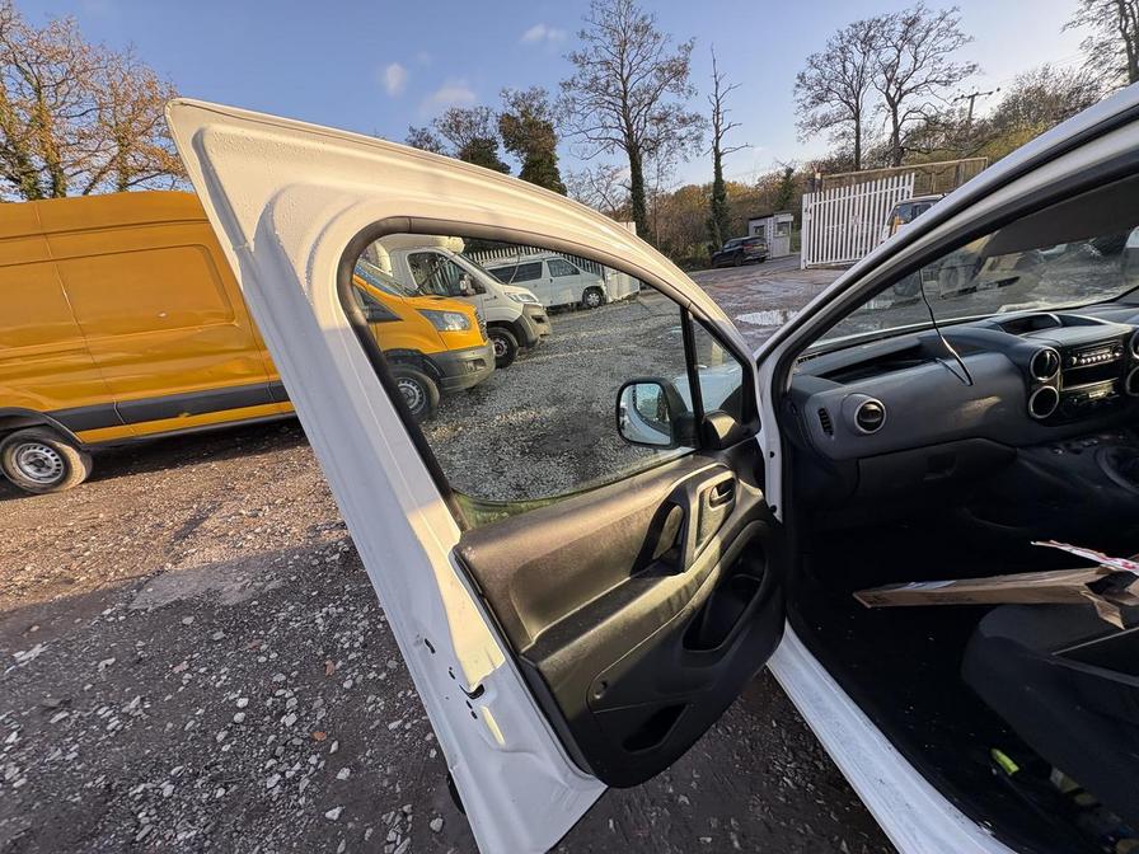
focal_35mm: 14
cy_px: 427
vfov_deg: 85.7
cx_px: 570
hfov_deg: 102.1
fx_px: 461
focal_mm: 2.22
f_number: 2.2
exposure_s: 1/192
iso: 40
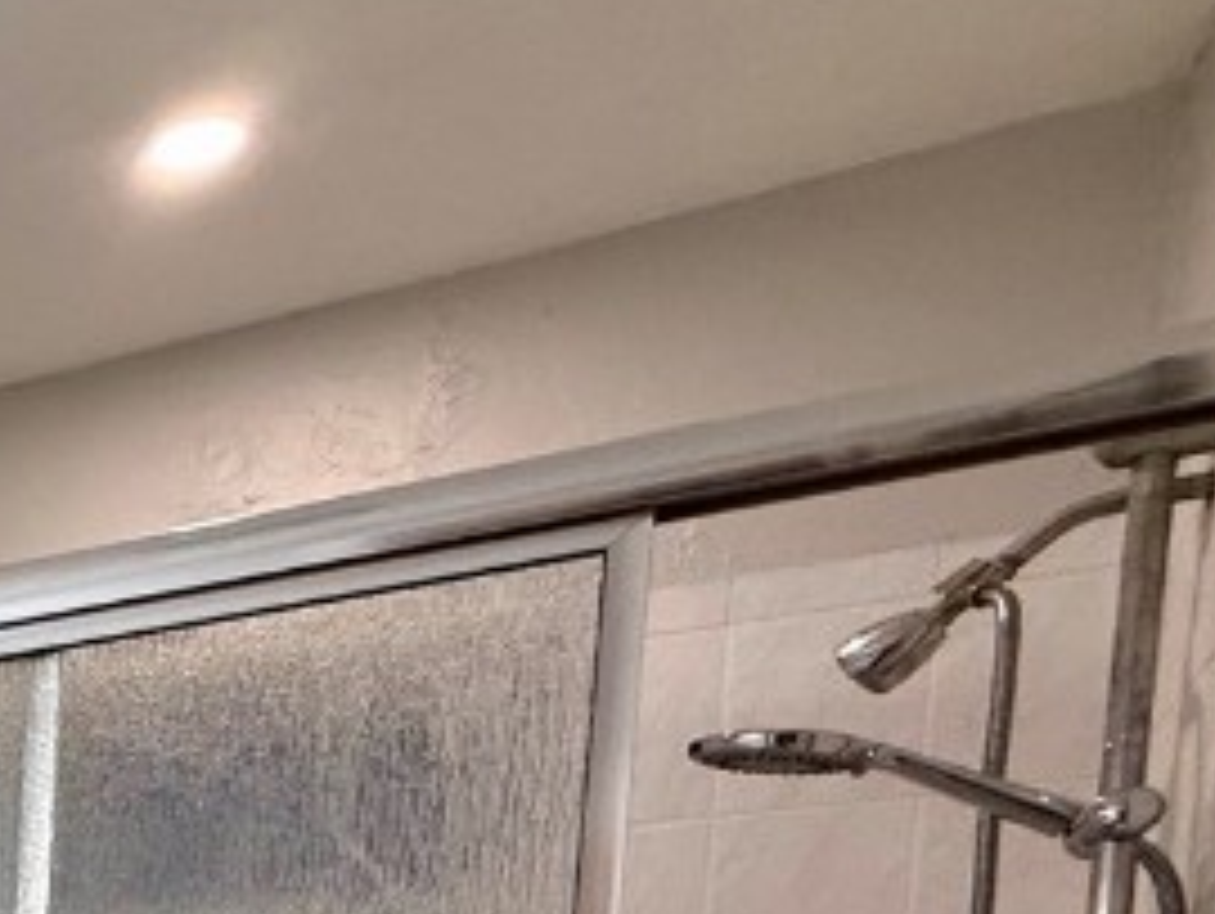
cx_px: -1022
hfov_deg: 21.5
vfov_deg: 22.5
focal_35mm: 53
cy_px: 1378
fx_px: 1862
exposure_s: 1/120
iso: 125
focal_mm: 2.22
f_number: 2.2
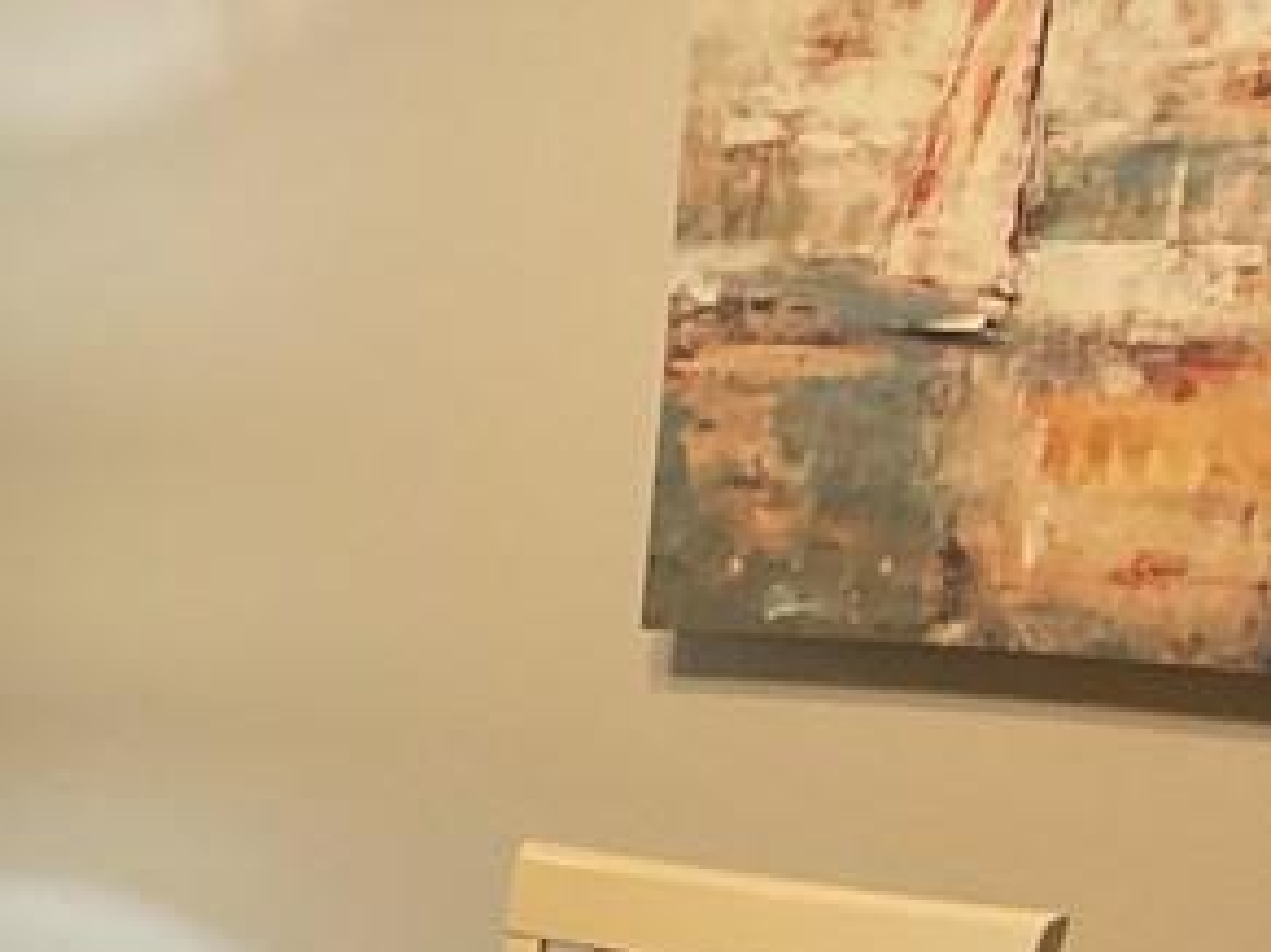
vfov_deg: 14.0
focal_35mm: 102
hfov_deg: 16.6
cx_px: -908
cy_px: 1183
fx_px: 3744
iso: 100
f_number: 1.8
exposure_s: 1/60
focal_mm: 3
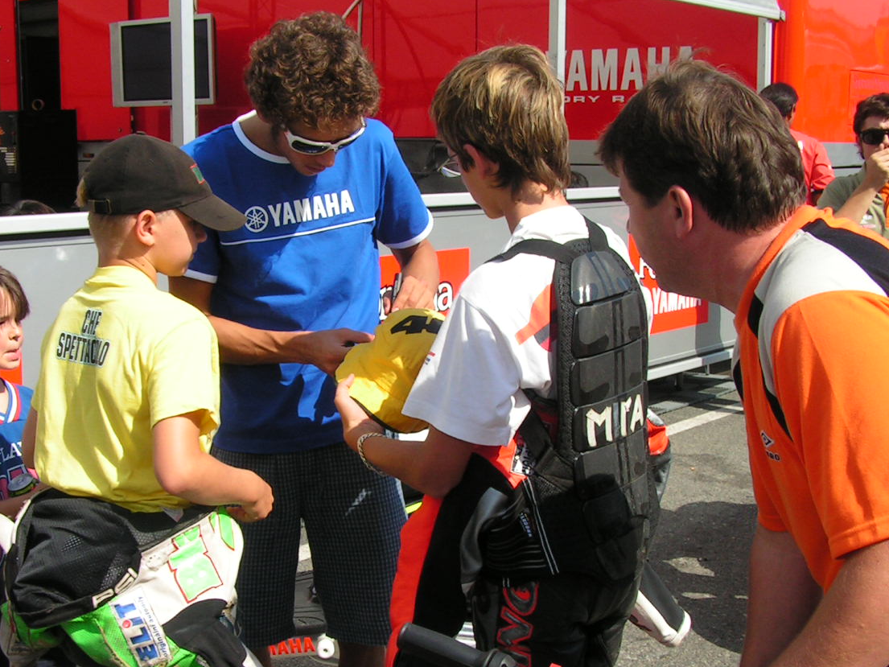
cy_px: 372
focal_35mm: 55
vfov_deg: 26.5
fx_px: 1413
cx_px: 412
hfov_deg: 34.9
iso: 50
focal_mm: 6.3
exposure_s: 1/320
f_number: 5.6
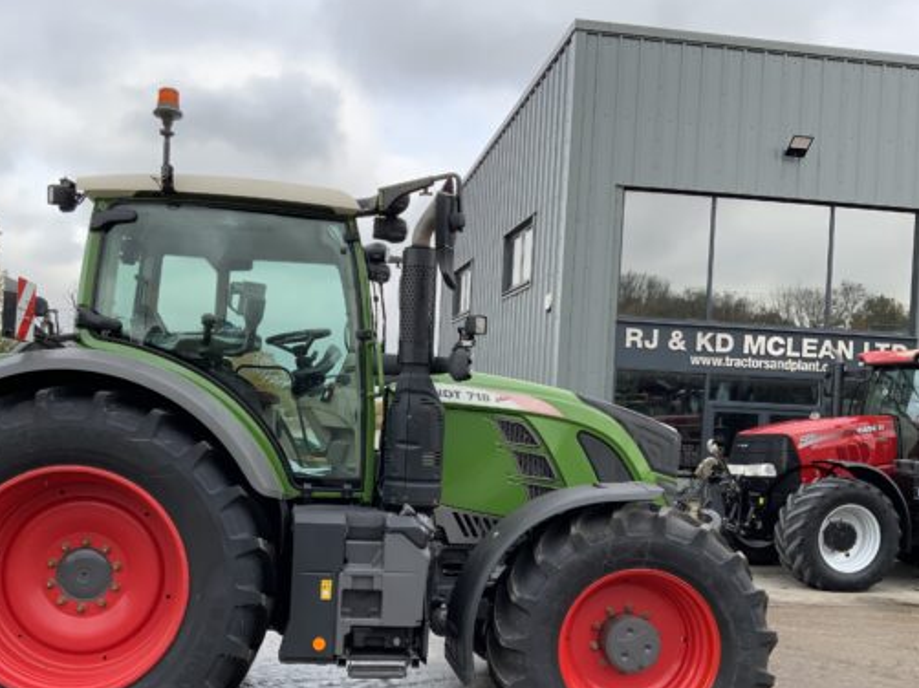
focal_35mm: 37
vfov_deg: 38.4
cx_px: 399
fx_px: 982
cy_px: 430
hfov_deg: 50.0
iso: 16
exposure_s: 1/394
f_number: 1.8
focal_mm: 3
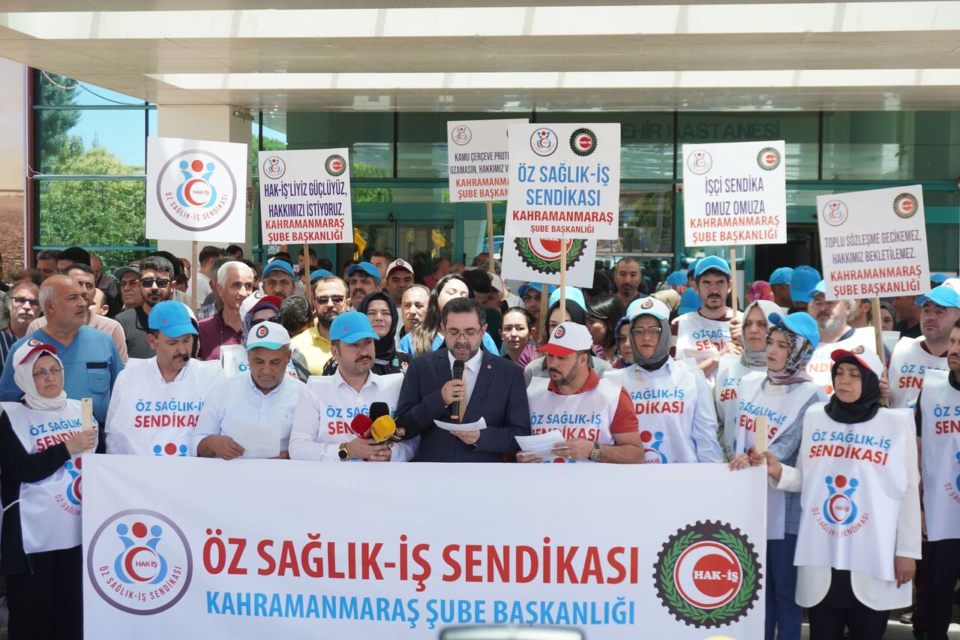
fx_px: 1400
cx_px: 480
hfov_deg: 37.9
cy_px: 320
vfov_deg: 25.7
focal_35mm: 52
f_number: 5.6
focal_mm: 35
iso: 100
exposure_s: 1/80
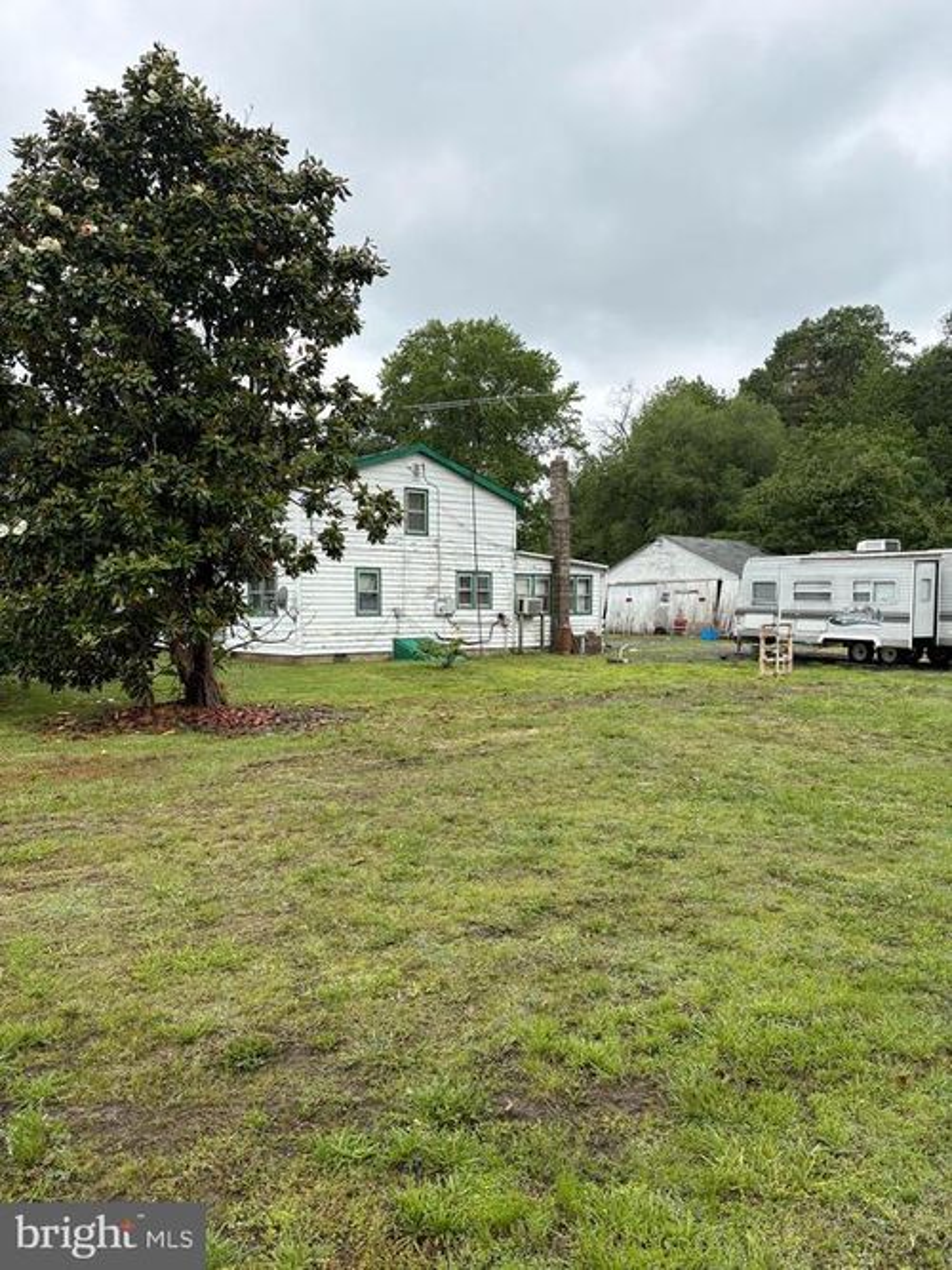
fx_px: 954
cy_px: 635
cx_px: 476
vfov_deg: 67.3
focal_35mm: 26
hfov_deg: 53.0
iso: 50
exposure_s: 1/2075
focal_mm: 5.96
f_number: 1.6
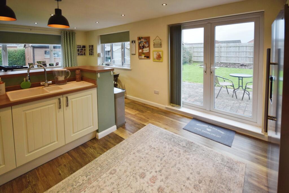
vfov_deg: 77.3
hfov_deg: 100.4
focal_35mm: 15
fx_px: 120
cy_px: 96
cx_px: 144
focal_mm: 10
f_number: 4.5
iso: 400
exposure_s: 1/80
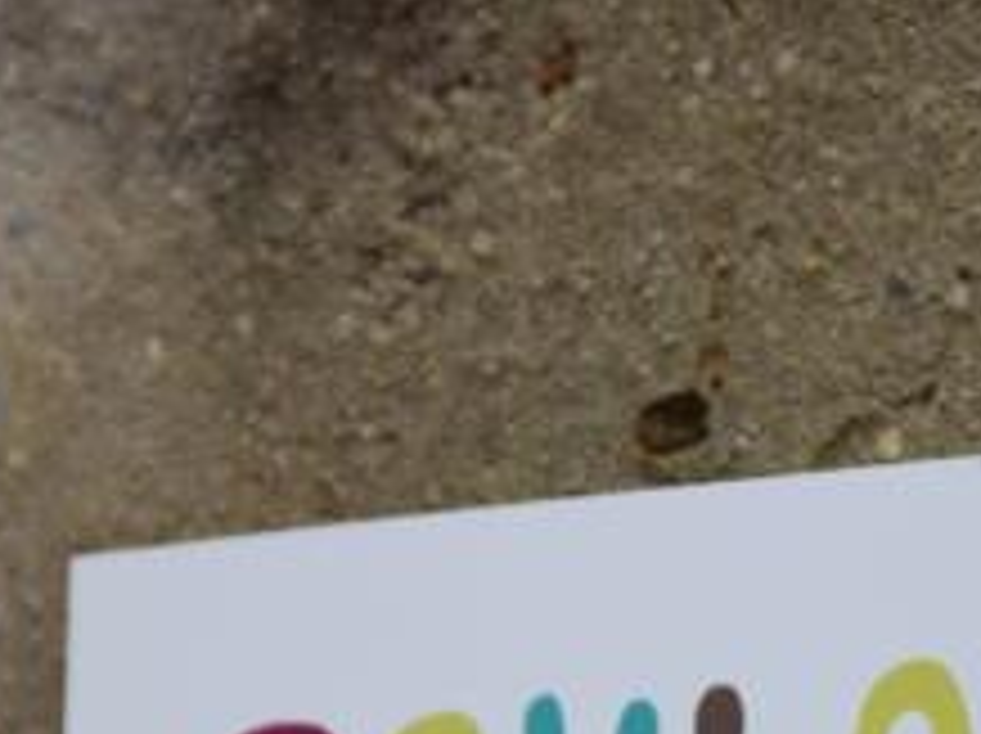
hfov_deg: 3.5
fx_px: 16079
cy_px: 910
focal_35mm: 568
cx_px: 558
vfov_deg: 2.6
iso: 400
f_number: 8
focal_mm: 130
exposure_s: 1/250
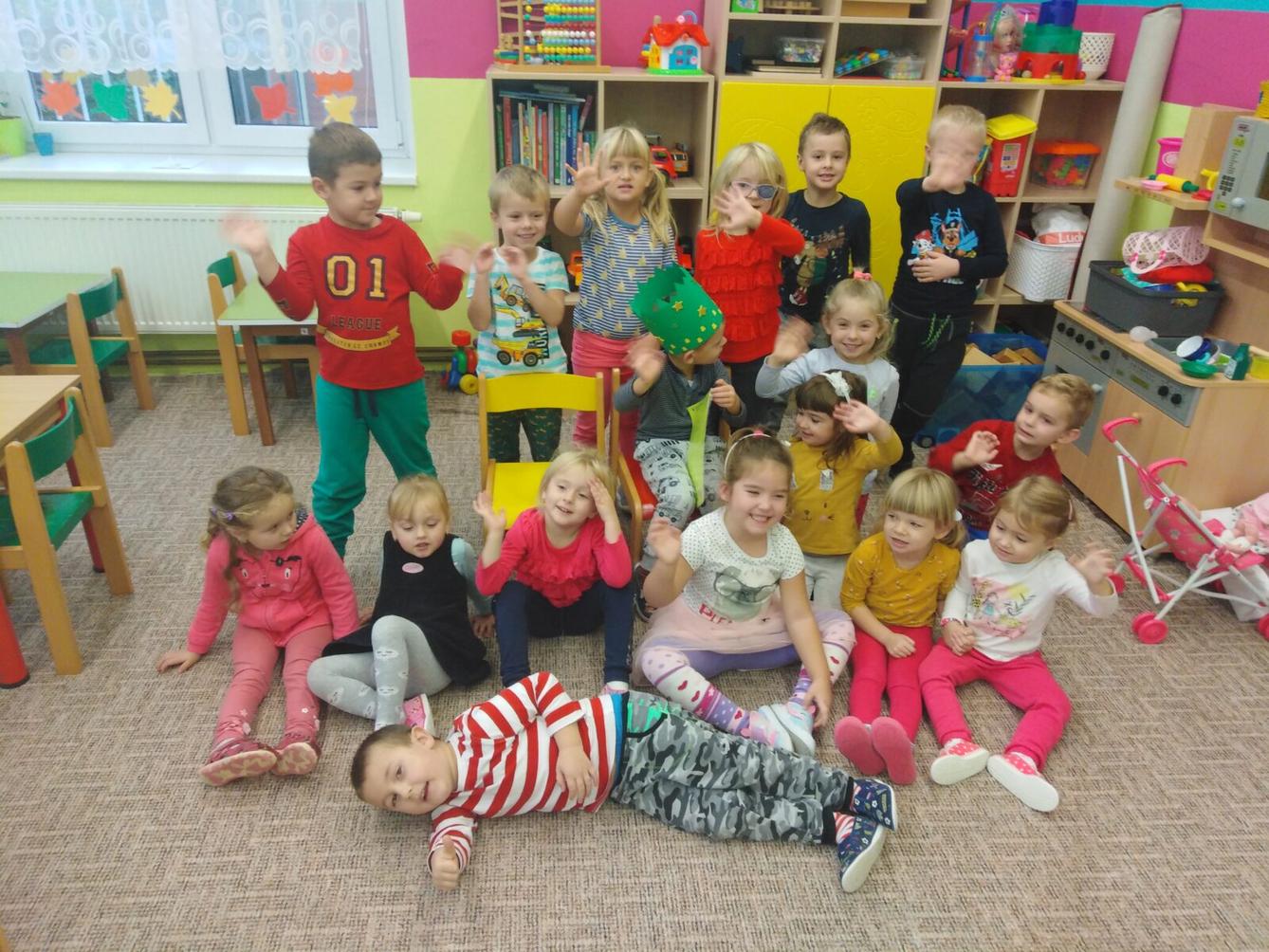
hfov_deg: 67.3
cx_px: 634
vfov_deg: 53.1
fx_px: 953
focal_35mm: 26
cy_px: 476
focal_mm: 3.46
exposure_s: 1/33.3
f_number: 2.2
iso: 203
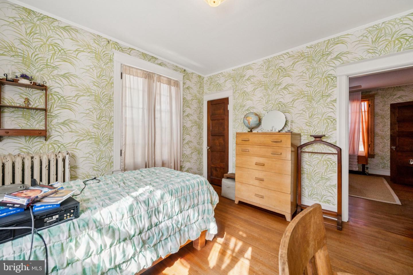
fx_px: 161
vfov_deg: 81.2
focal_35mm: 14
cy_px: 138
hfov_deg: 104.3
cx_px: 206
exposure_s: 1/125
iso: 400
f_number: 7.1
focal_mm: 14
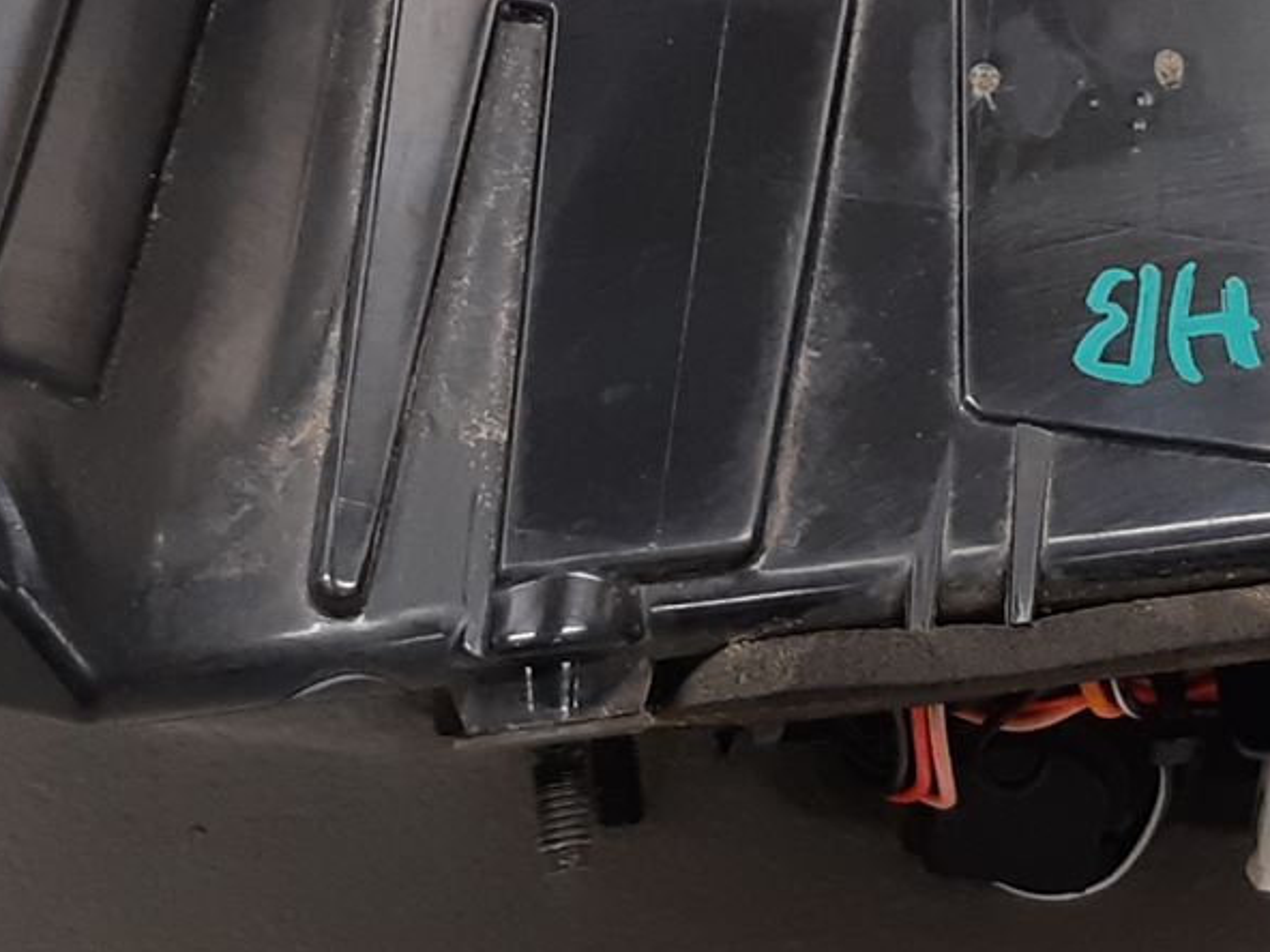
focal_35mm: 90
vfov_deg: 16.3
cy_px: 169
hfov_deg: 21.7
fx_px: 3302
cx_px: 777
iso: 160
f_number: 1.7
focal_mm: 3.93
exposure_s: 1/50
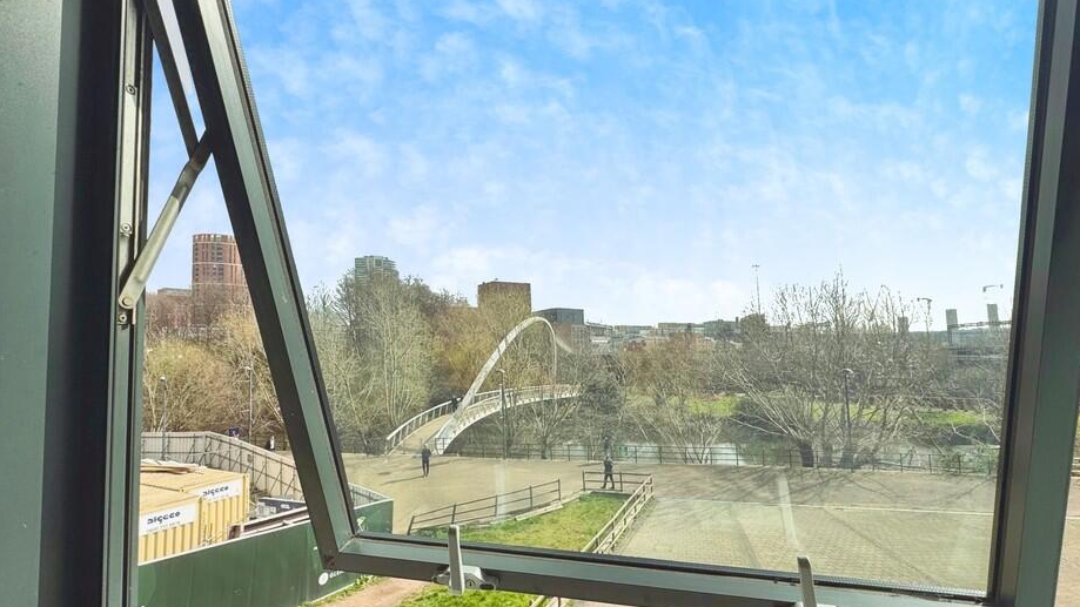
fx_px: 487
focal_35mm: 17
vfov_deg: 60.9
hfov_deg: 95.9
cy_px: 445
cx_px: 562
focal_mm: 2.22
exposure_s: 1/2028
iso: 50
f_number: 2.2
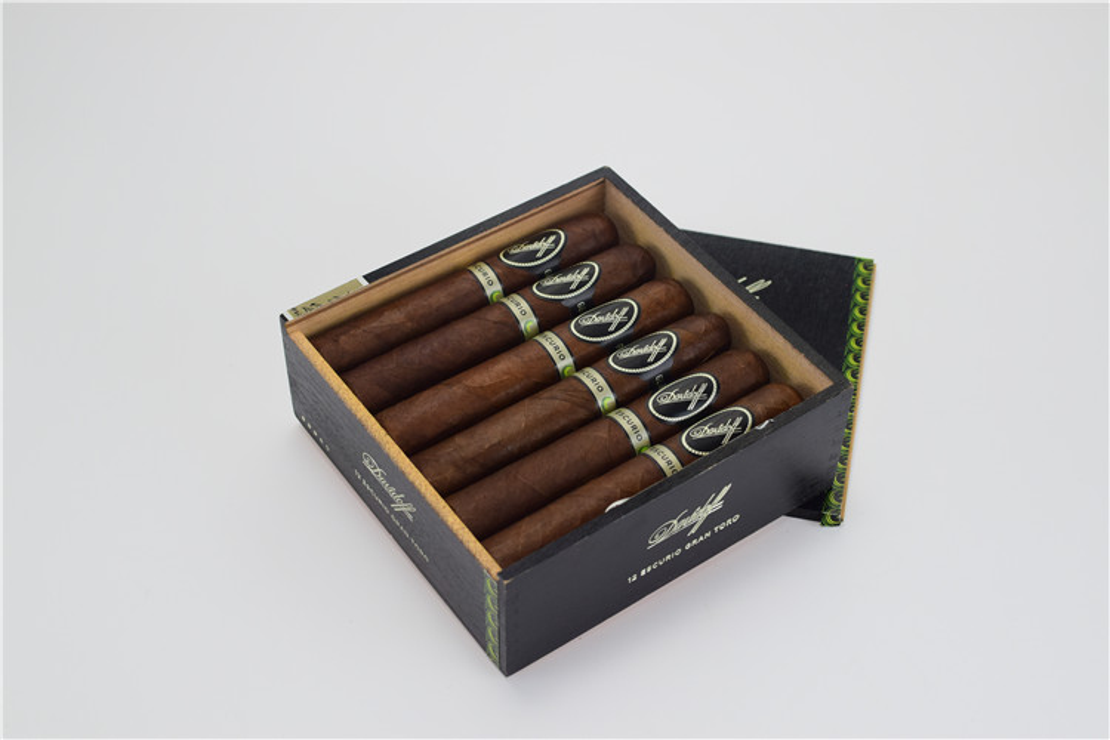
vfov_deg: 25.8
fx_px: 1619
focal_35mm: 52
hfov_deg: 37.9
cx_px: 555
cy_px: 370
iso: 400
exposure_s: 1/125
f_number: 6.3
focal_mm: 35
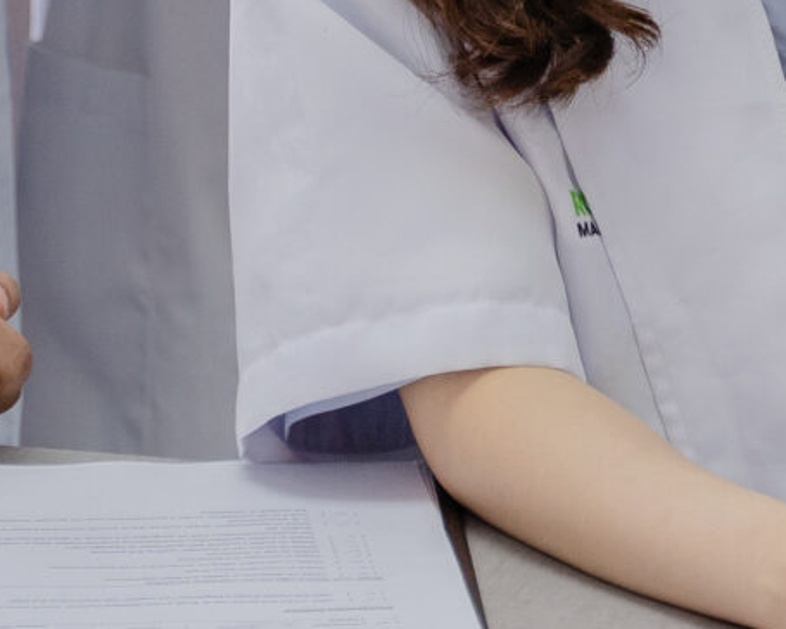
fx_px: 6886
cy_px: -670
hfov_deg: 6.5
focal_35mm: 296
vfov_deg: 5.1
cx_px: 720
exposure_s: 1/200
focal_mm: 56
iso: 500
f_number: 2.8
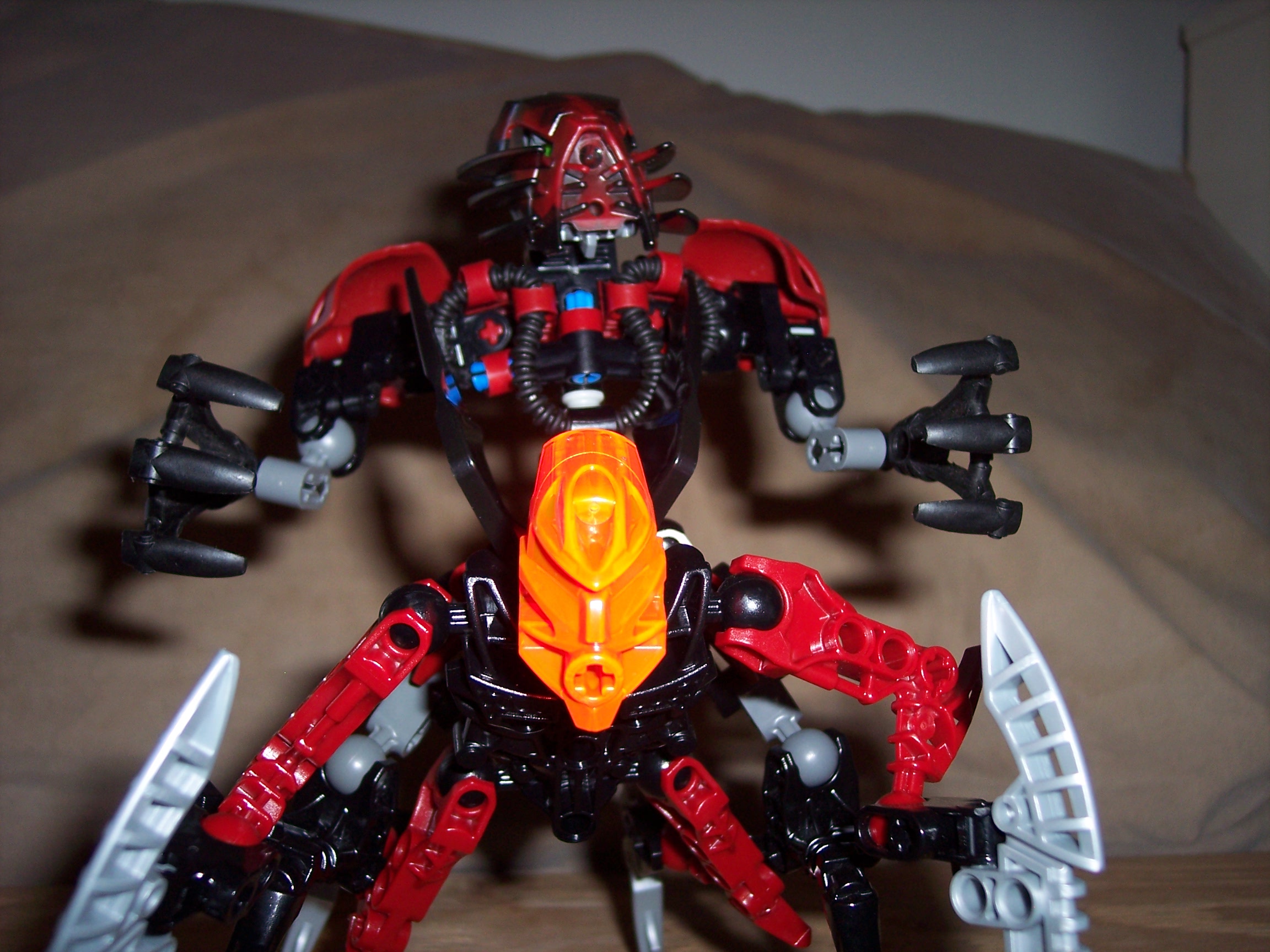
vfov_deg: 36.8
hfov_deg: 47.9
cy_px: 476
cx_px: 635
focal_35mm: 39
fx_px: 1431
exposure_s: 1/60
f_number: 2.8
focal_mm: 8
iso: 100
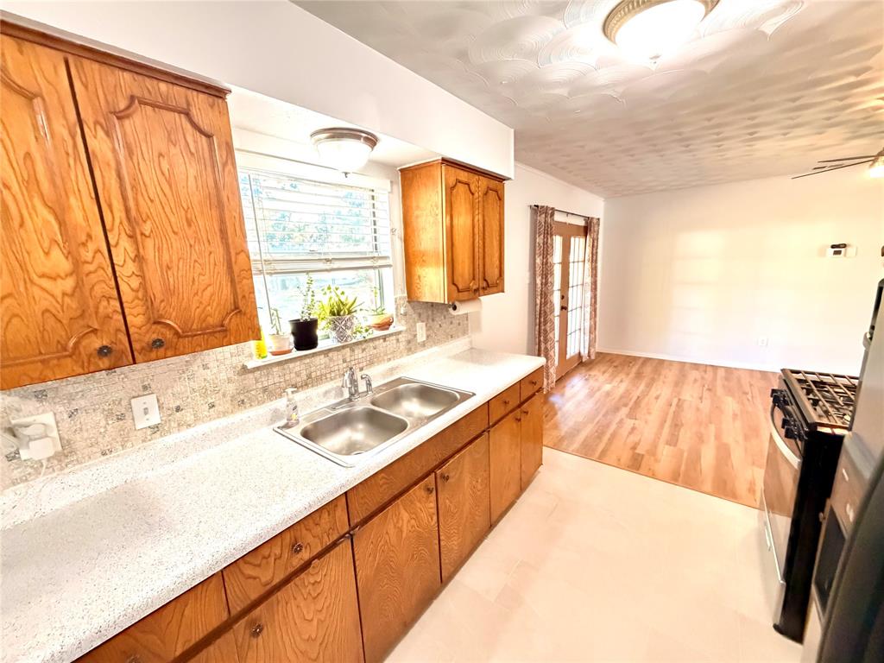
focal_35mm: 14
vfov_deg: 85.7
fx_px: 358
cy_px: 332
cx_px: 442
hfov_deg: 102.1
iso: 1250
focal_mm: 2.22
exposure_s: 1/60
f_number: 2.2
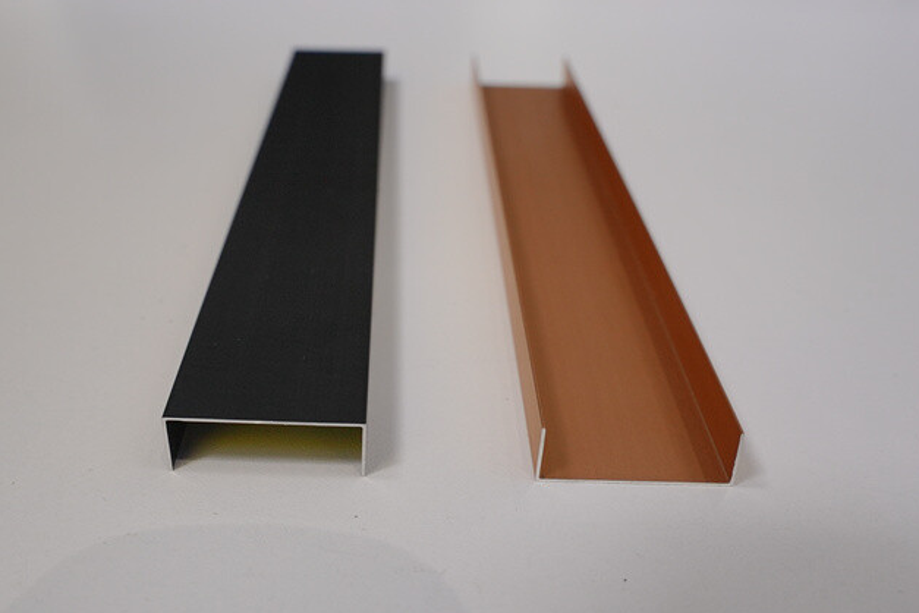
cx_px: 374
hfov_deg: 50.4
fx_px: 970
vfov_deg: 35.0
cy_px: 336
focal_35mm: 38
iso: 1250
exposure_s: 1/60
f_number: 10
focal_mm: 31
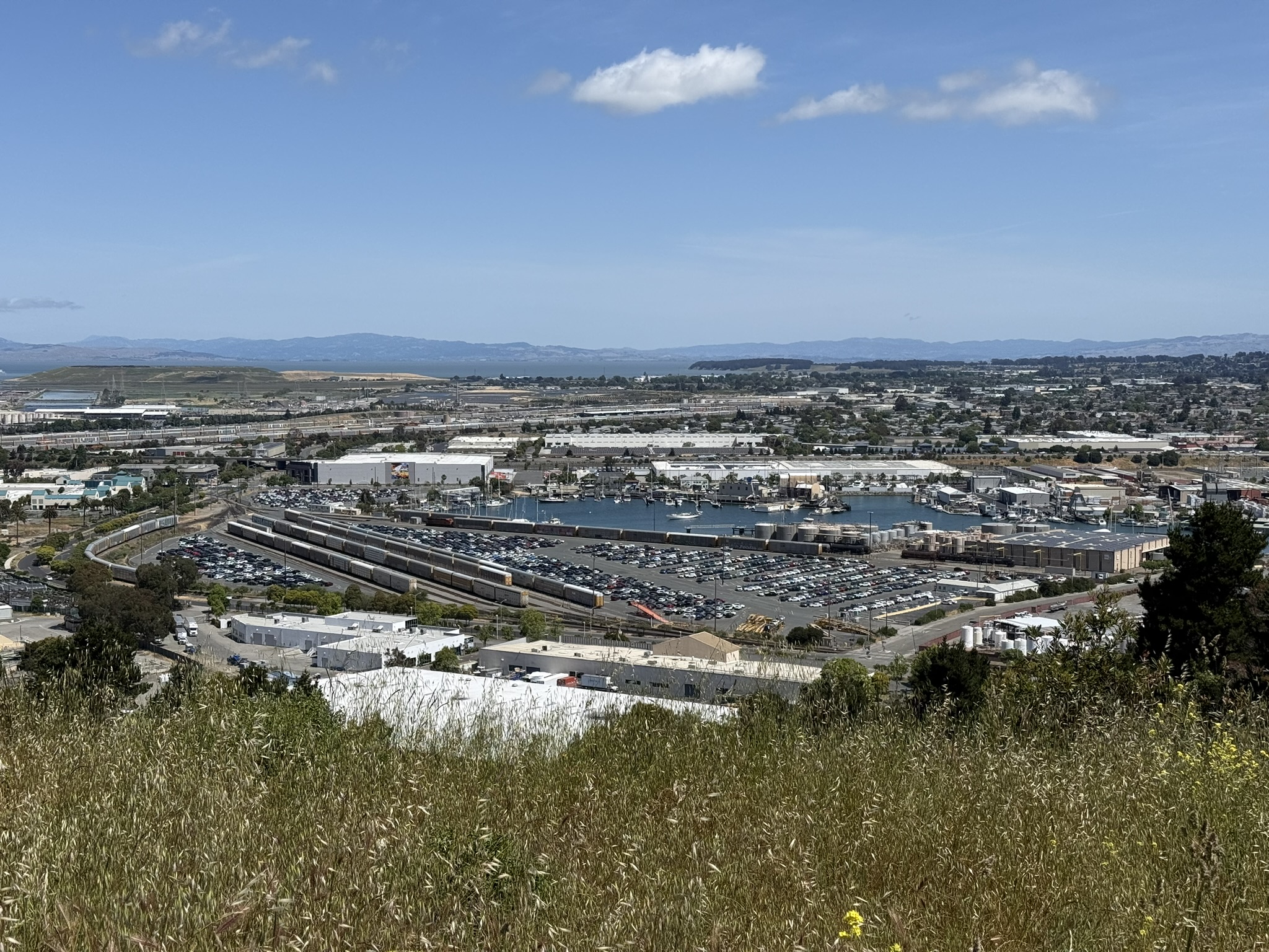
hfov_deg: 39.7
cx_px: 634
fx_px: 1760
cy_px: 476
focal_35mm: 48
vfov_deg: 30.3
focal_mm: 6.76
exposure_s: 1/7874
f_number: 1.78
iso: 64
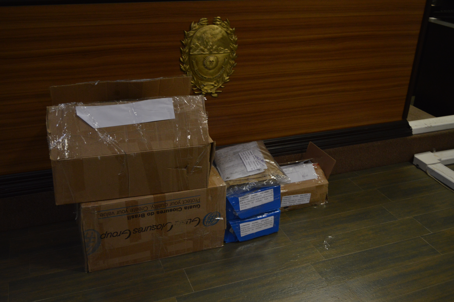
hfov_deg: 51.3
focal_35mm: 38
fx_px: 472
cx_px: 227
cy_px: 151
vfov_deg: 35.4
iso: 800
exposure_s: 1/100
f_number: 4
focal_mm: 25
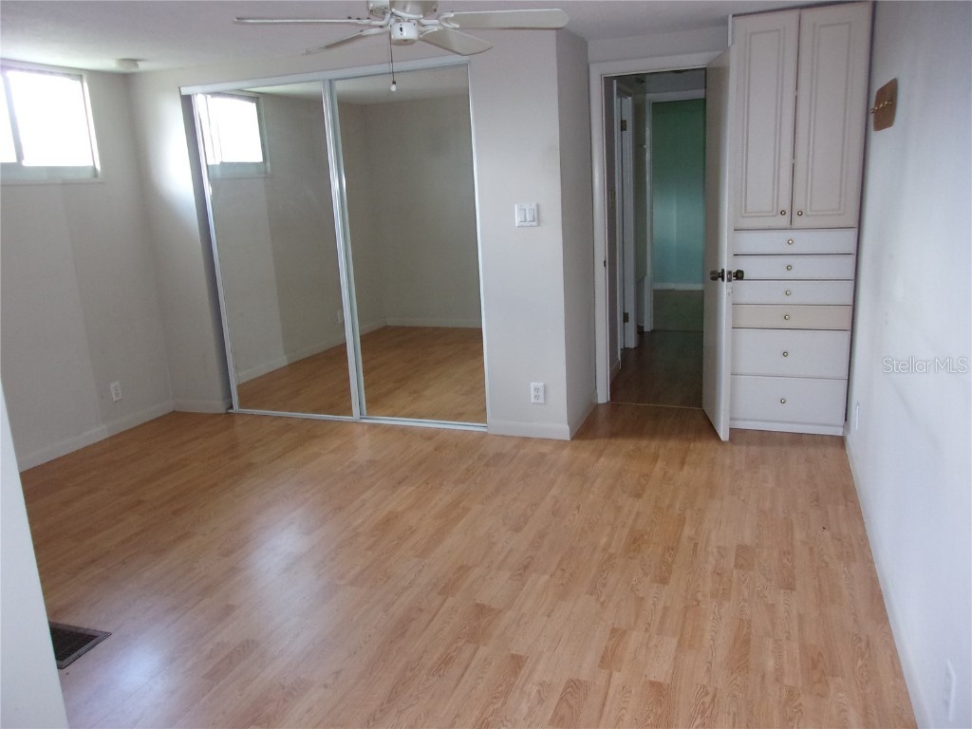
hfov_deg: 65.3
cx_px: 486
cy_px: 364
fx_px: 758
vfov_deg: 51.4
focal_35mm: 27
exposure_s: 1/34
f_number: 3
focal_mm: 4.9
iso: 200
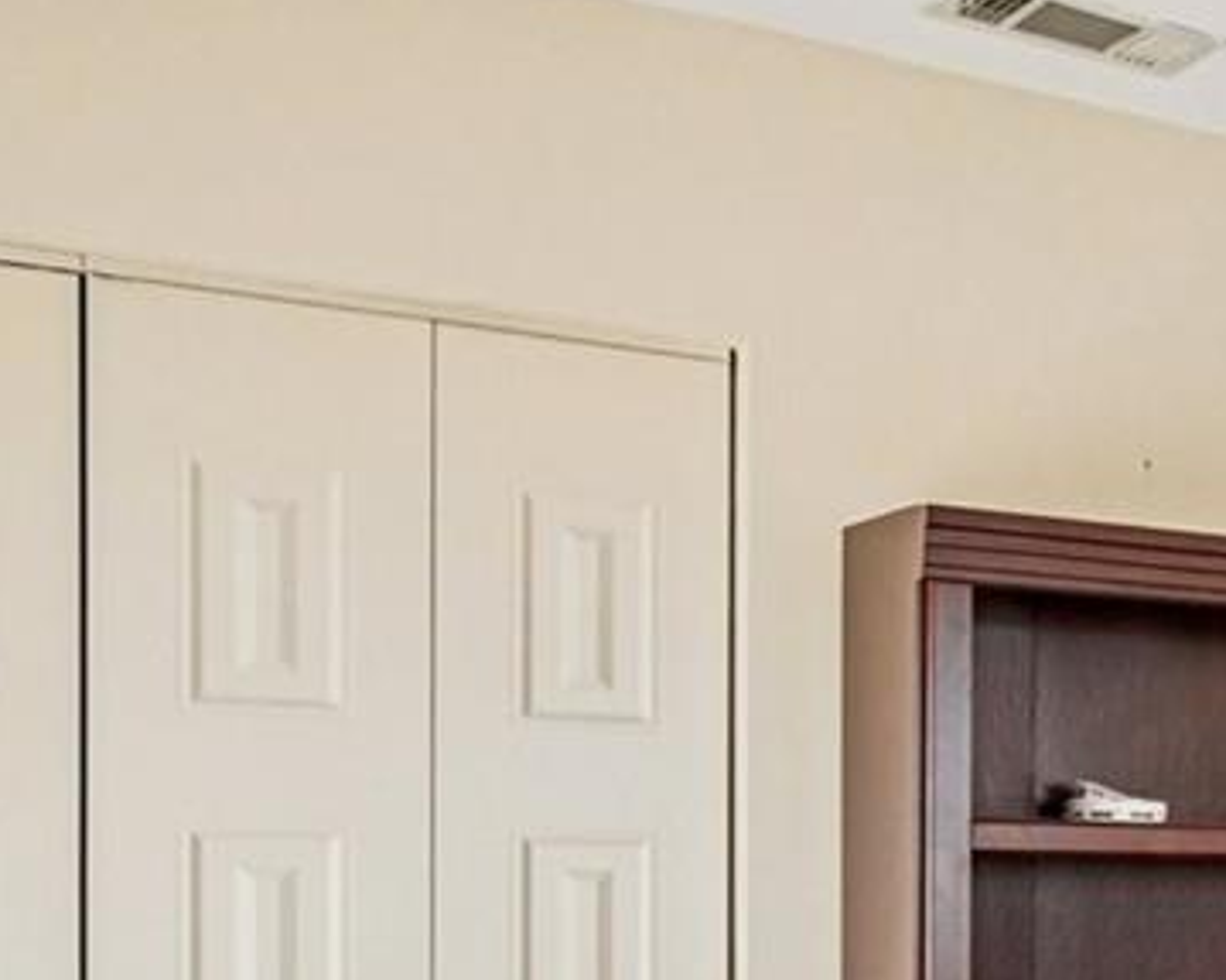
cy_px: 871
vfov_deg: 22.3
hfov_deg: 18.2
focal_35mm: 67
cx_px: 2496
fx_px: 2430
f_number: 8
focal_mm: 16
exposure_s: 1/100
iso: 400
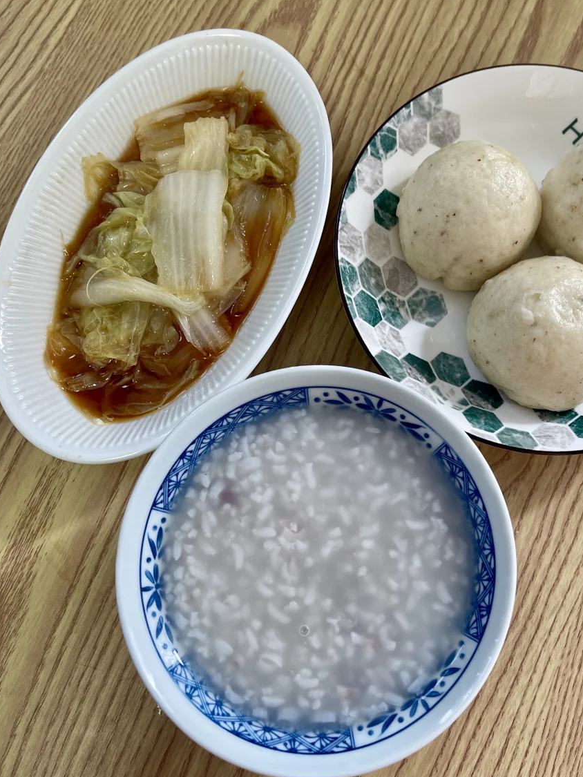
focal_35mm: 32
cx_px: 364
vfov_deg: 56.7
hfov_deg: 43.8
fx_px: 718
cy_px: 350
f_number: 1.6
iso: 125
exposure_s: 1/120
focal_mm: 5.1
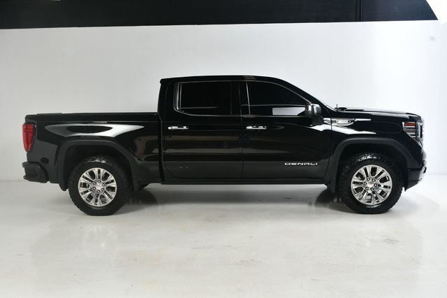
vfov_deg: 39.9
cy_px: 149
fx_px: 410
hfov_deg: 57.2
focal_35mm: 33
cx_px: 224
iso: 100
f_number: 10
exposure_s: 1/160
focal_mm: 22
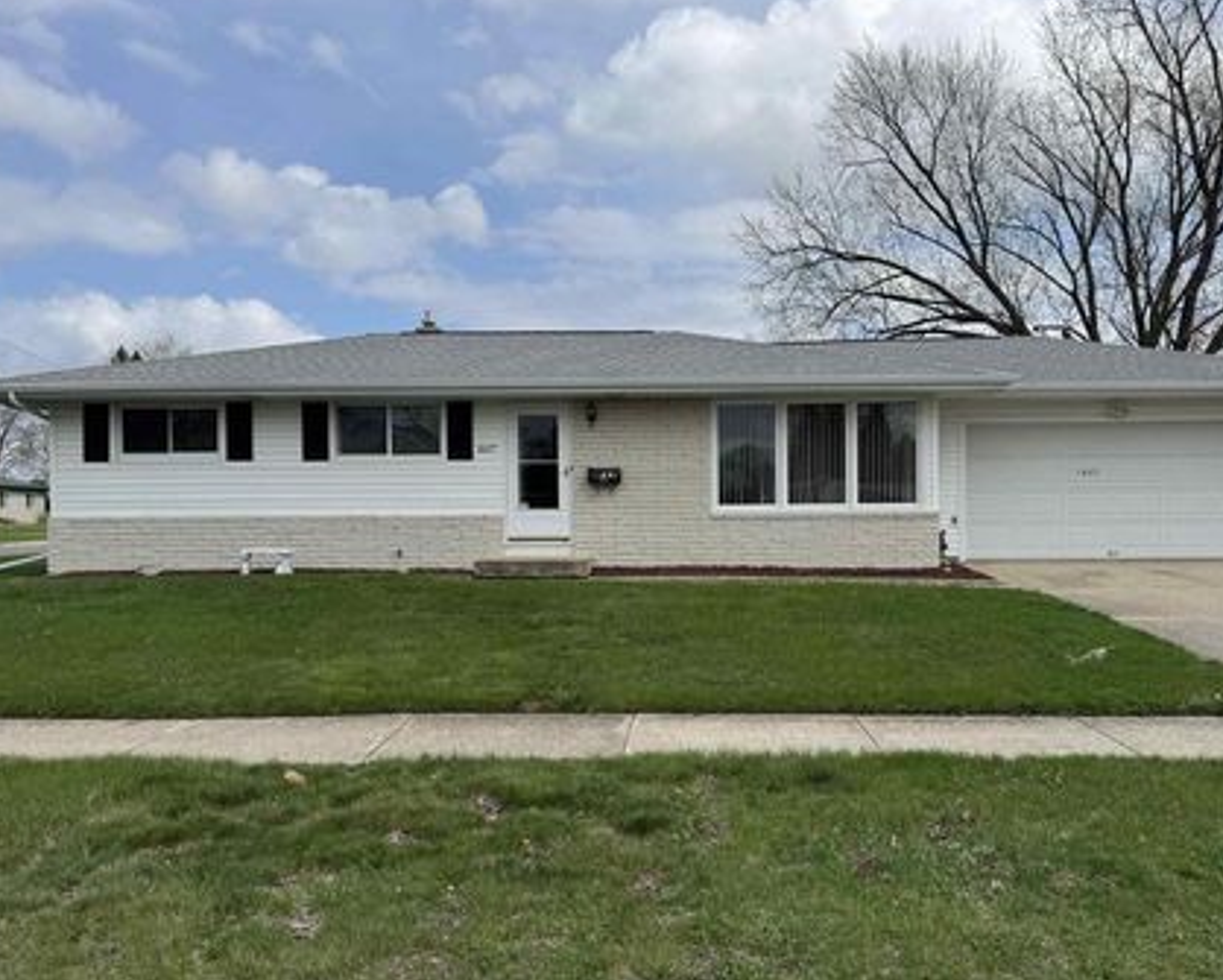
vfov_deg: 51.5
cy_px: 528
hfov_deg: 62.1
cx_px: 652
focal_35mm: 28
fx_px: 1014
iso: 80
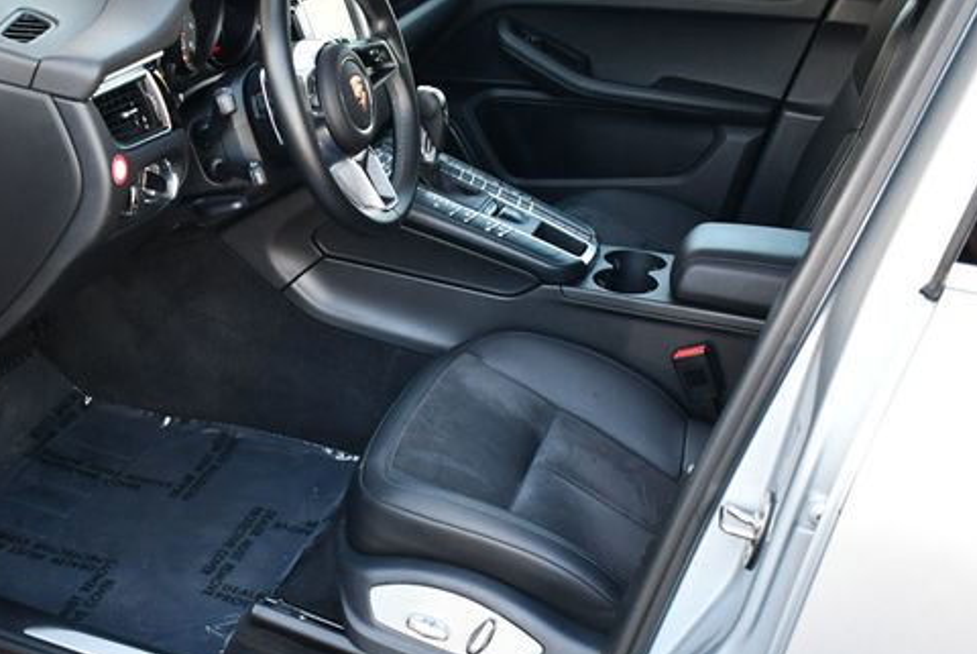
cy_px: 336
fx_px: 1304
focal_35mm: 48
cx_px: 368
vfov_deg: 28.1
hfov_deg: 40.8
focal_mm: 18
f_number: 3.5
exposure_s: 1/200
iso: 800
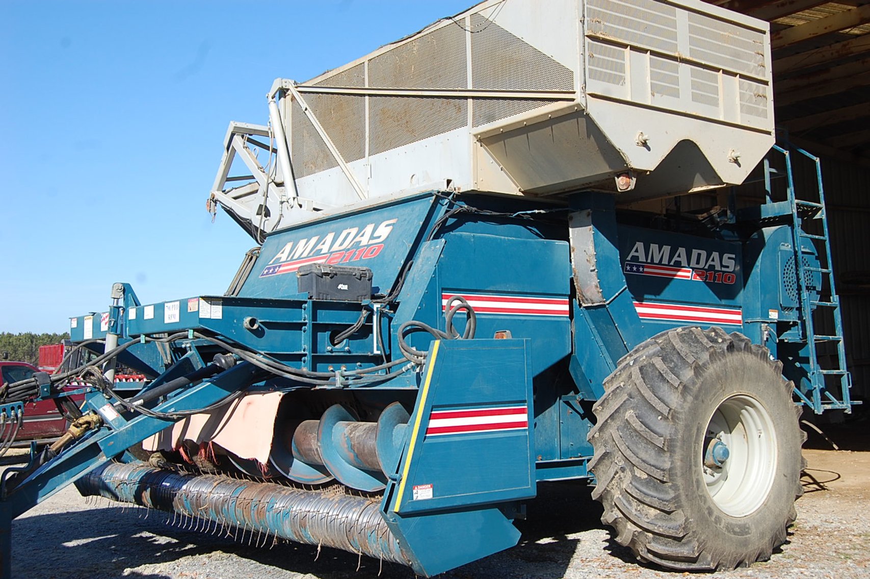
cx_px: 435
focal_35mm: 45
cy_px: 290
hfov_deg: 43.6
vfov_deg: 29.8
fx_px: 1087
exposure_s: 1/320
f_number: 9
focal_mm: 30
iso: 200
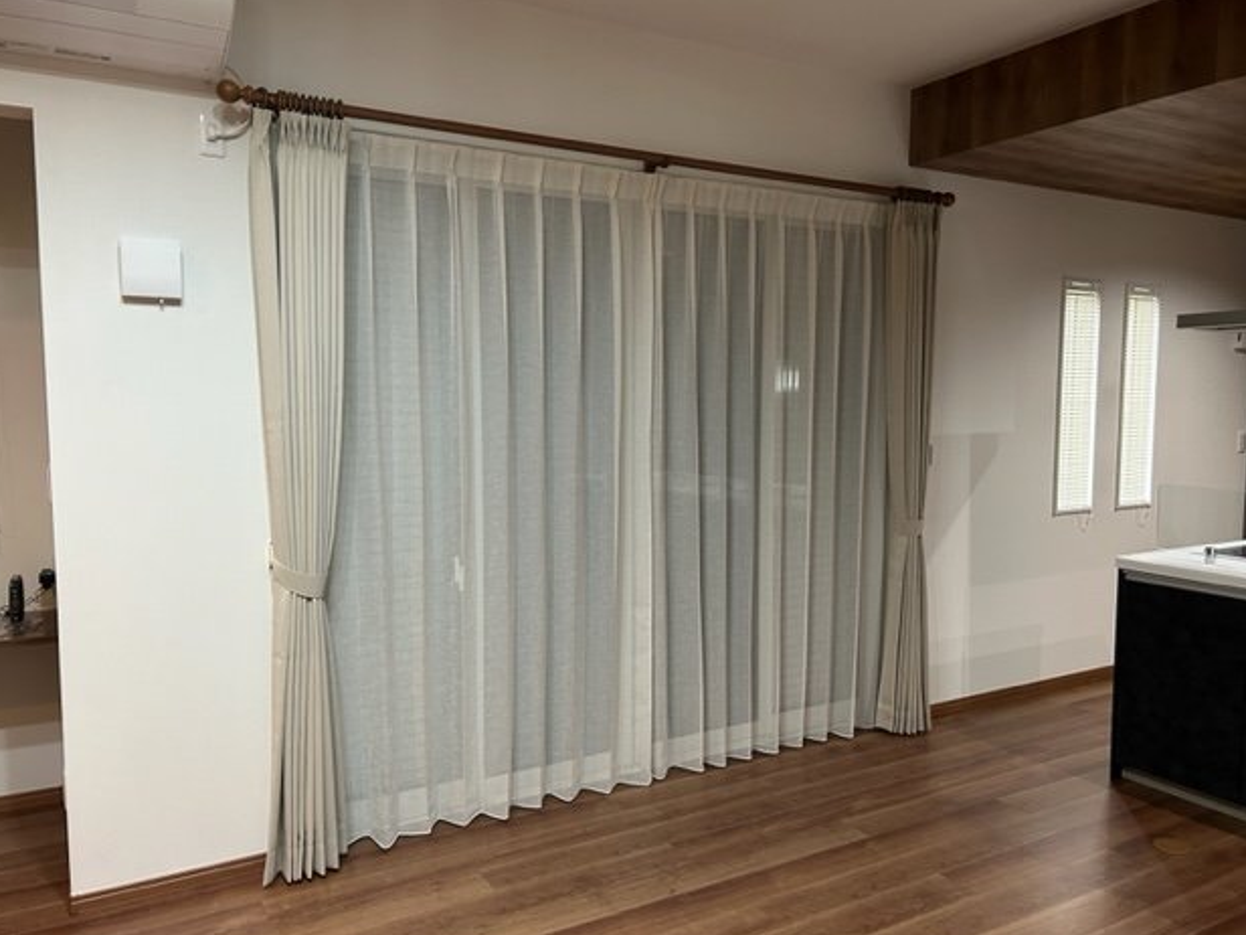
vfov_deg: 51.4
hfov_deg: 65.3
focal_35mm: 27
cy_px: 474
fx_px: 972
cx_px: 635
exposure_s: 1/52
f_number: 1.5
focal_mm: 5.7
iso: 200
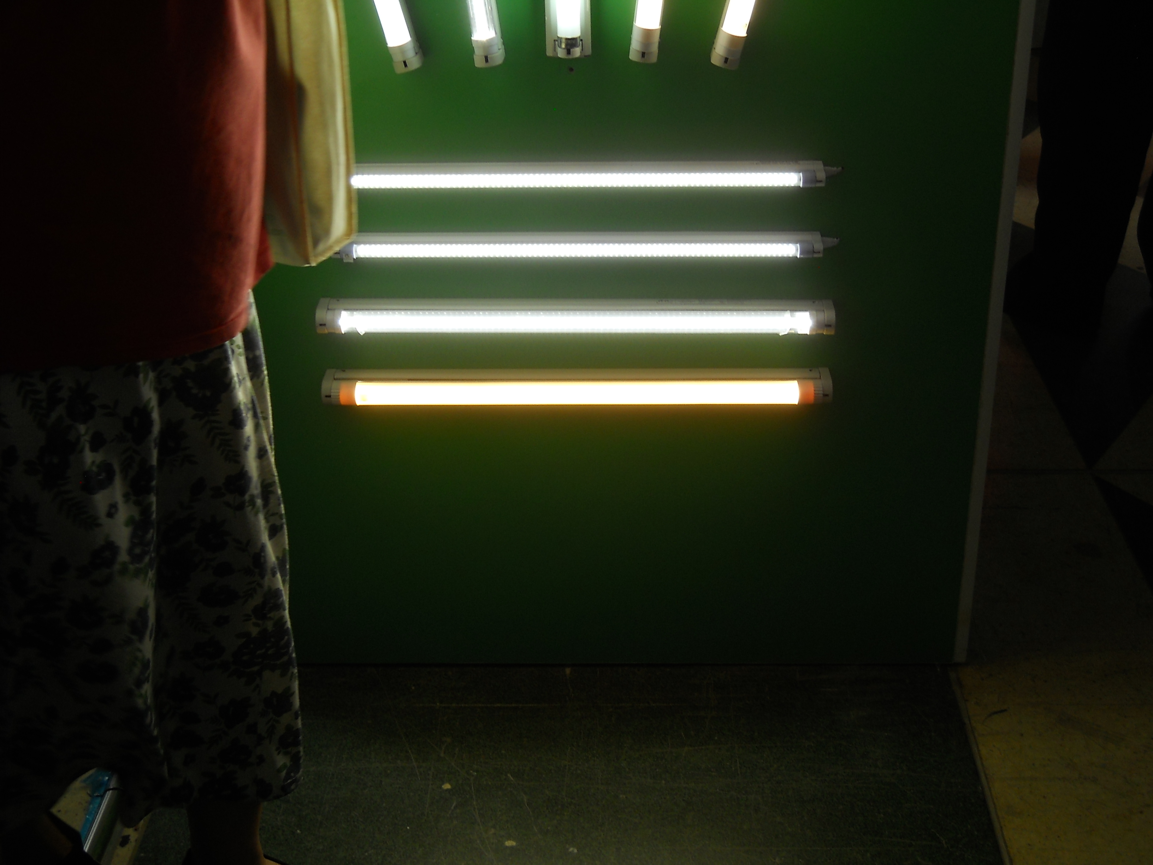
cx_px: 576
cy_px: 432
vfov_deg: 30.3
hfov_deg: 39.7
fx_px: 1599
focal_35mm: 48
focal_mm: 7.88
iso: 80
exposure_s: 1/60
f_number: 3.3
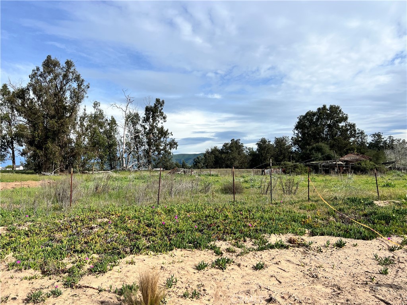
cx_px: 204
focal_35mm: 26
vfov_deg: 53.1
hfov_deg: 67.3
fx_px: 306
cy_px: 152
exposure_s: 1/5319
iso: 50
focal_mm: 5.7
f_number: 1.5
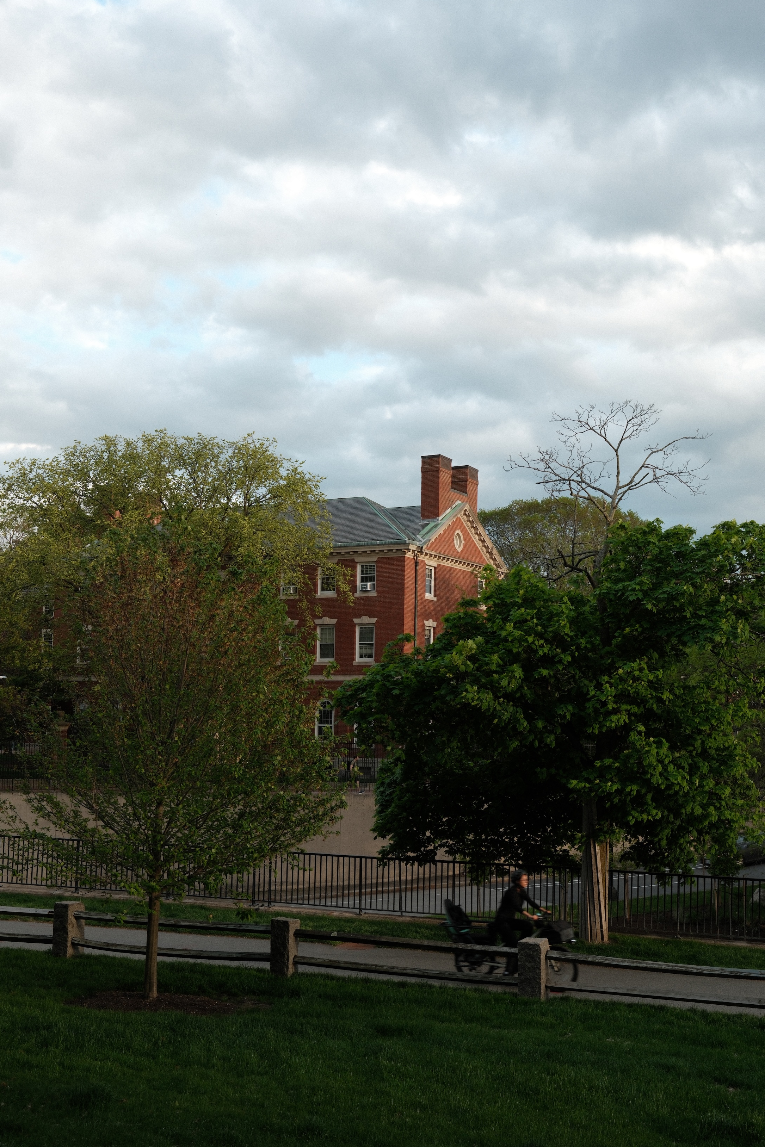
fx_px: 1370
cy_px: 644
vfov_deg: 45.3
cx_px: 435
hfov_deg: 31.2
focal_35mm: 43
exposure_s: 1/70
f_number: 5.6
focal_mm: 23
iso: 125
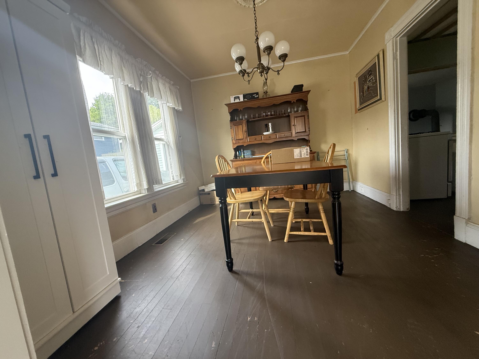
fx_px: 194
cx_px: 240
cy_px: 180
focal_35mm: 14
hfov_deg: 102.1
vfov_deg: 85.7
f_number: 2.2
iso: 250
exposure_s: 1/99
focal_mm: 2.22
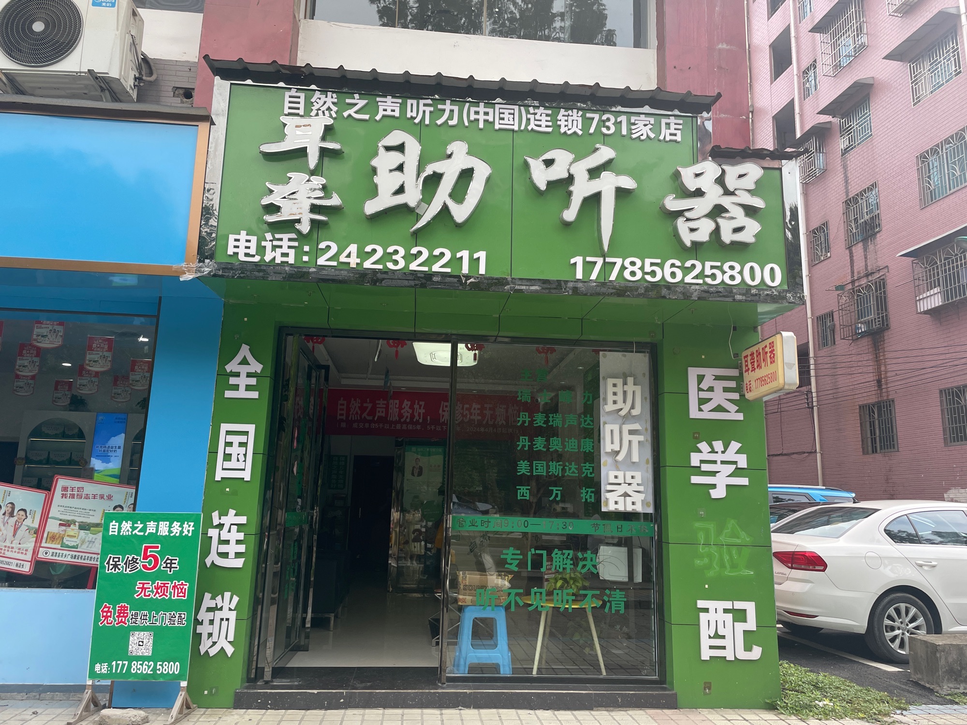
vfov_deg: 53.1
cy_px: 362
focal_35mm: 26
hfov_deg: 67.3
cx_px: 484
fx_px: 726
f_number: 1.6
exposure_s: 1/749
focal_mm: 4.2
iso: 50
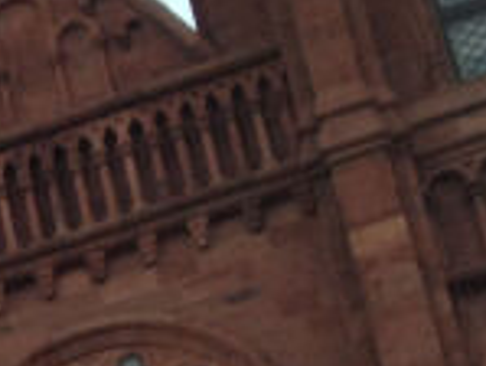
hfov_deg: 8.4
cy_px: 902
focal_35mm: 225
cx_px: -470
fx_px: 3161
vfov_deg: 6.3
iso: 64
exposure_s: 1/60
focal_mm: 4.28
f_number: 2.4
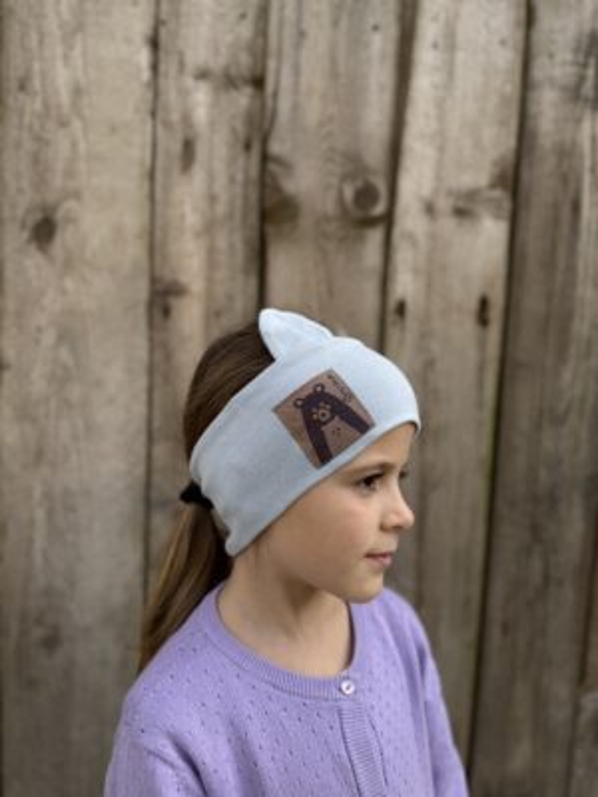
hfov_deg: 56.8
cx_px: 299
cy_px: 398
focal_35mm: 24
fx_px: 553
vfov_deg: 71.6
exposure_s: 1/967
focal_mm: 6.76
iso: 80
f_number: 1.78
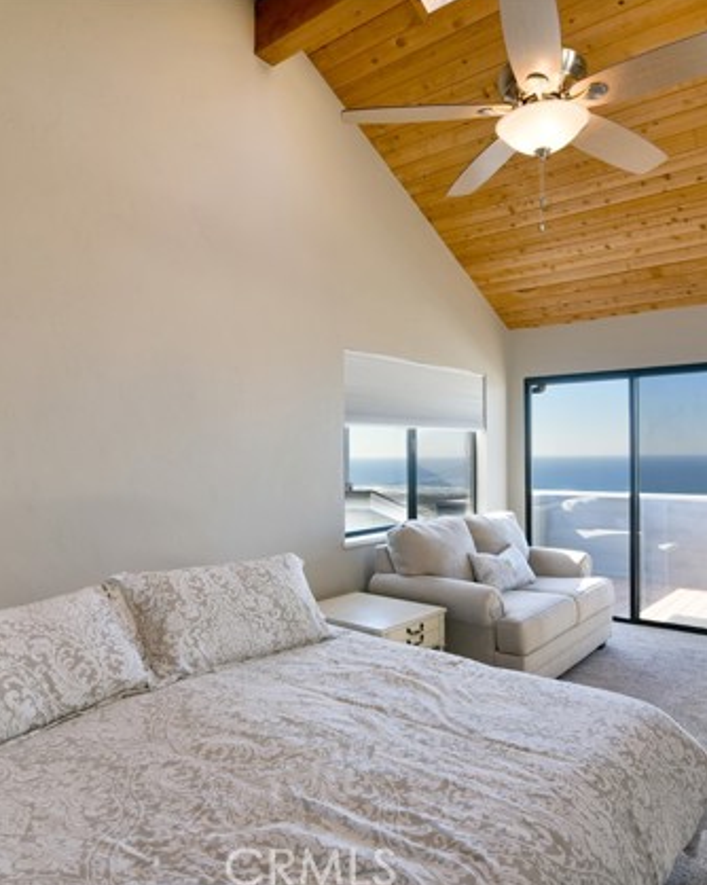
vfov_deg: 72.6
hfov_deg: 60.8
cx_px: 370
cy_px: 446
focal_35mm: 23
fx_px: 602
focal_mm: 16
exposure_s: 1/320
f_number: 10
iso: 400
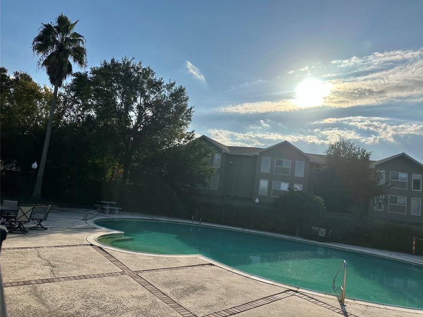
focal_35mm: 25
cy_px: 154
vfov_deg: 54.9
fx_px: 305
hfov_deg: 69.4
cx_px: 220
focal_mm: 6.86
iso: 80
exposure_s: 1/15625
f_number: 1.78
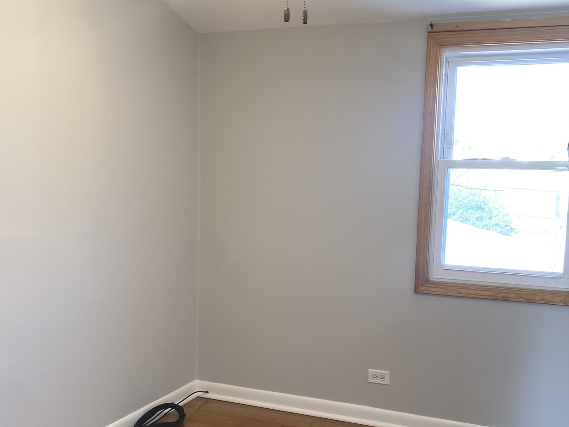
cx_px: 316
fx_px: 493
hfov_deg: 59.8
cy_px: 244
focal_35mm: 30
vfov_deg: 46.7
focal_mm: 4.25
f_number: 1.8
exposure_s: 1/120
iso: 125
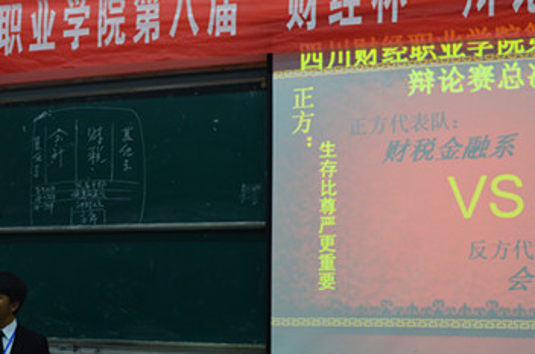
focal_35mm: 71
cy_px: 284
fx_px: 1053
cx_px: 170
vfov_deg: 18.9
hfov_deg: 28.3
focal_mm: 26
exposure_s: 1/15
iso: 400
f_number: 6.3
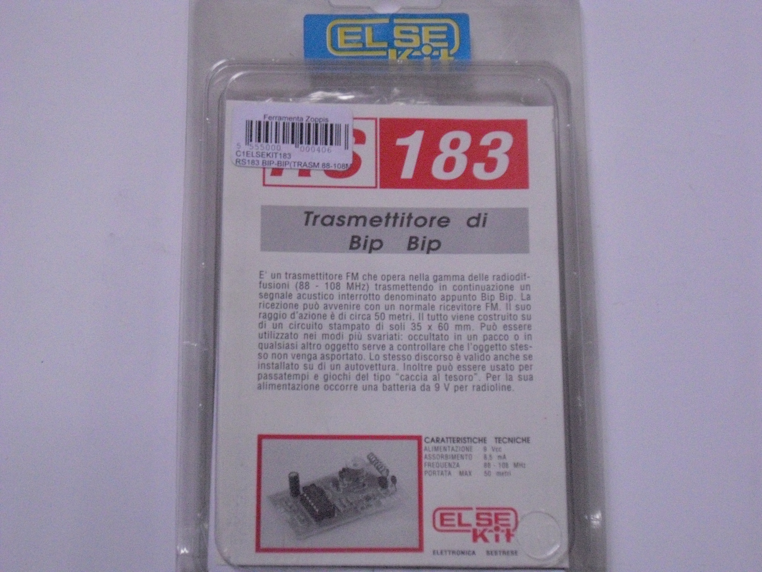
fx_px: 1717
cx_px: 381
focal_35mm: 78
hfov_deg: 25.0
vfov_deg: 18.9
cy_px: 286
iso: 800
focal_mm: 12.8
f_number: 4.2
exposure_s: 1/80
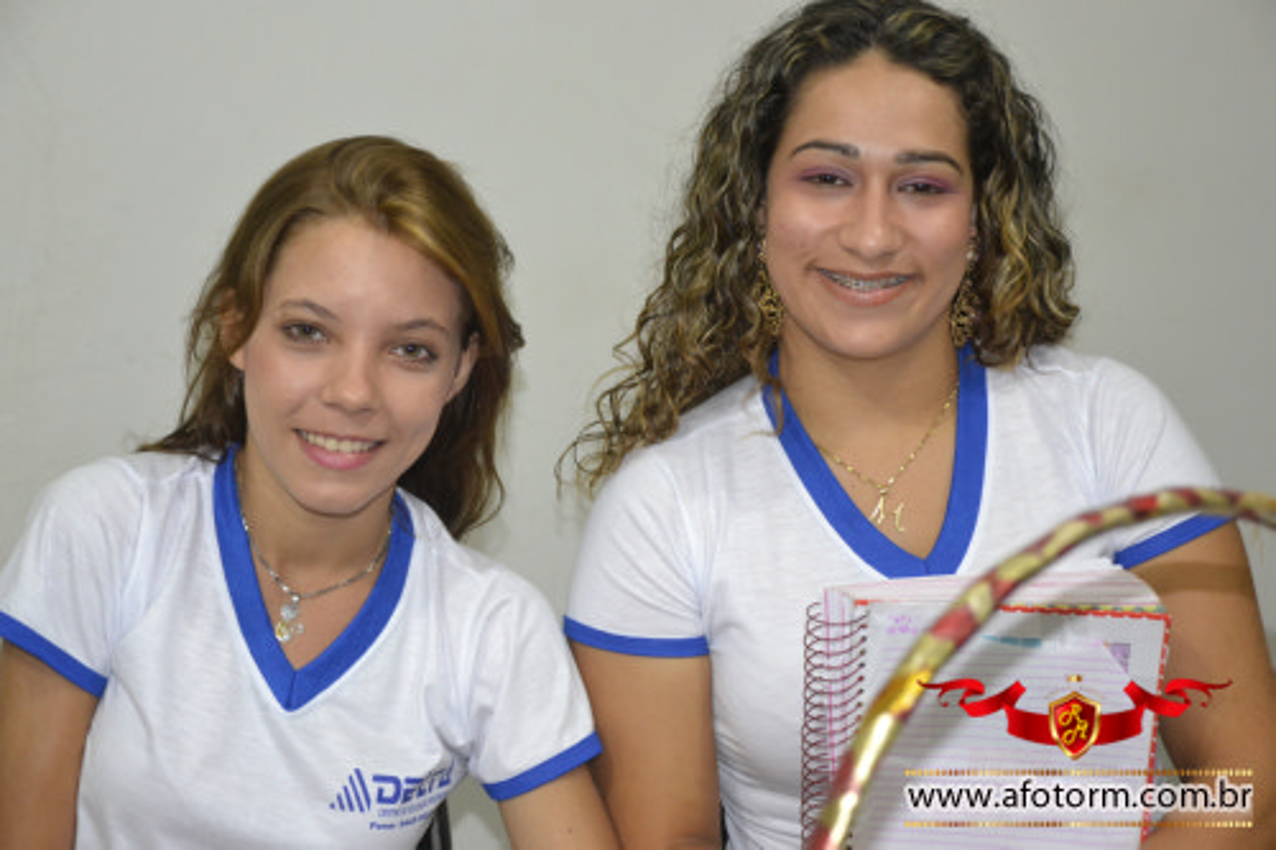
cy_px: 425
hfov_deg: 30.5
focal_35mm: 66
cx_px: 638
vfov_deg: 20.6
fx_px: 2338
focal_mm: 44
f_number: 4.5
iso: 1600
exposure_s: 1/60
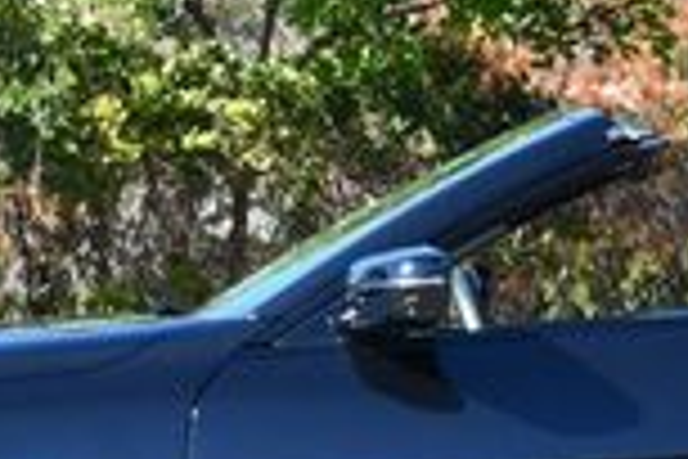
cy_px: 45
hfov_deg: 8.8
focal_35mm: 234
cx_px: 675
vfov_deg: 5.9
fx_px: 4472
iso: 200
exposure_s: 1/250
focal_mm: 28
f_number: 7.1
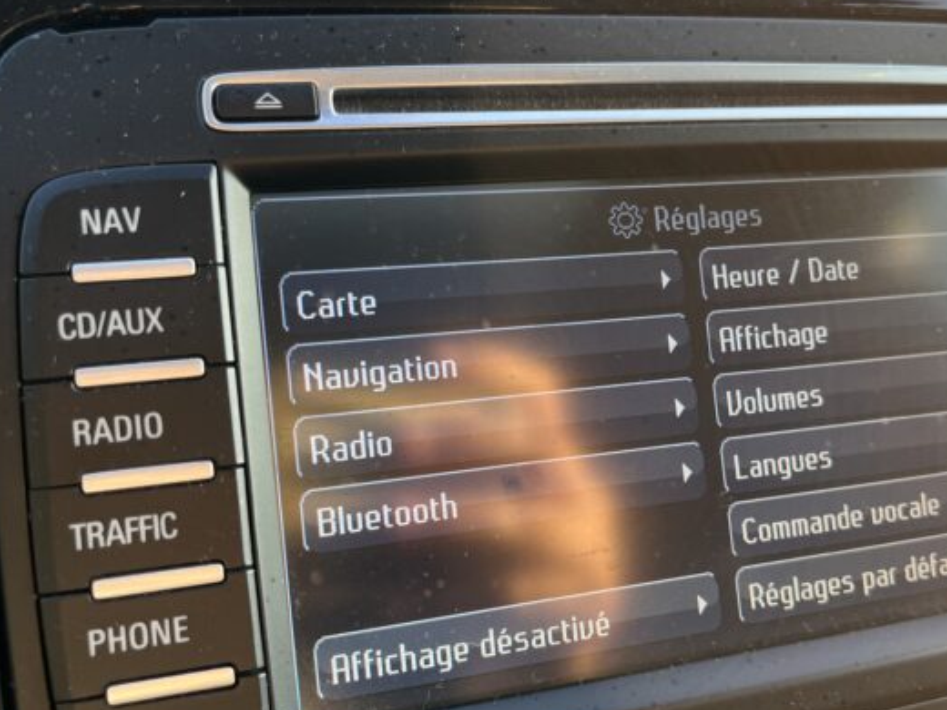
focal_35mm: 40
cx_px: 596
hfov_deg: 46.4
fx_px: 1094
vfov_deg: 36.0
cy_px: 348
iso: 100
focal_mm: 5.1
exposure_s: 1/122
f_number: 1.6
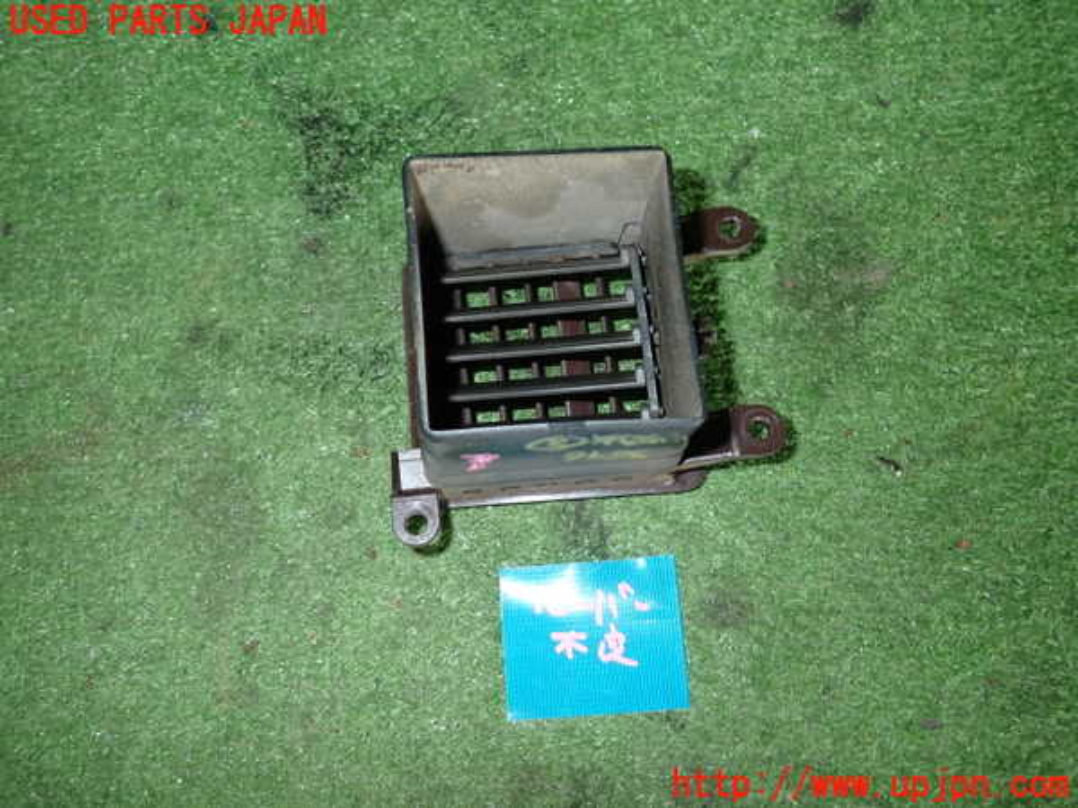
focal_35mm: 28
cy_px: 404
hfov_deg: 63.4
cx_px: 539
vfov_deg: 49.7
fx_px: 872
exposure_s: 1/30
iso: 200
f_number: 6.3
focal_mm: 5.05
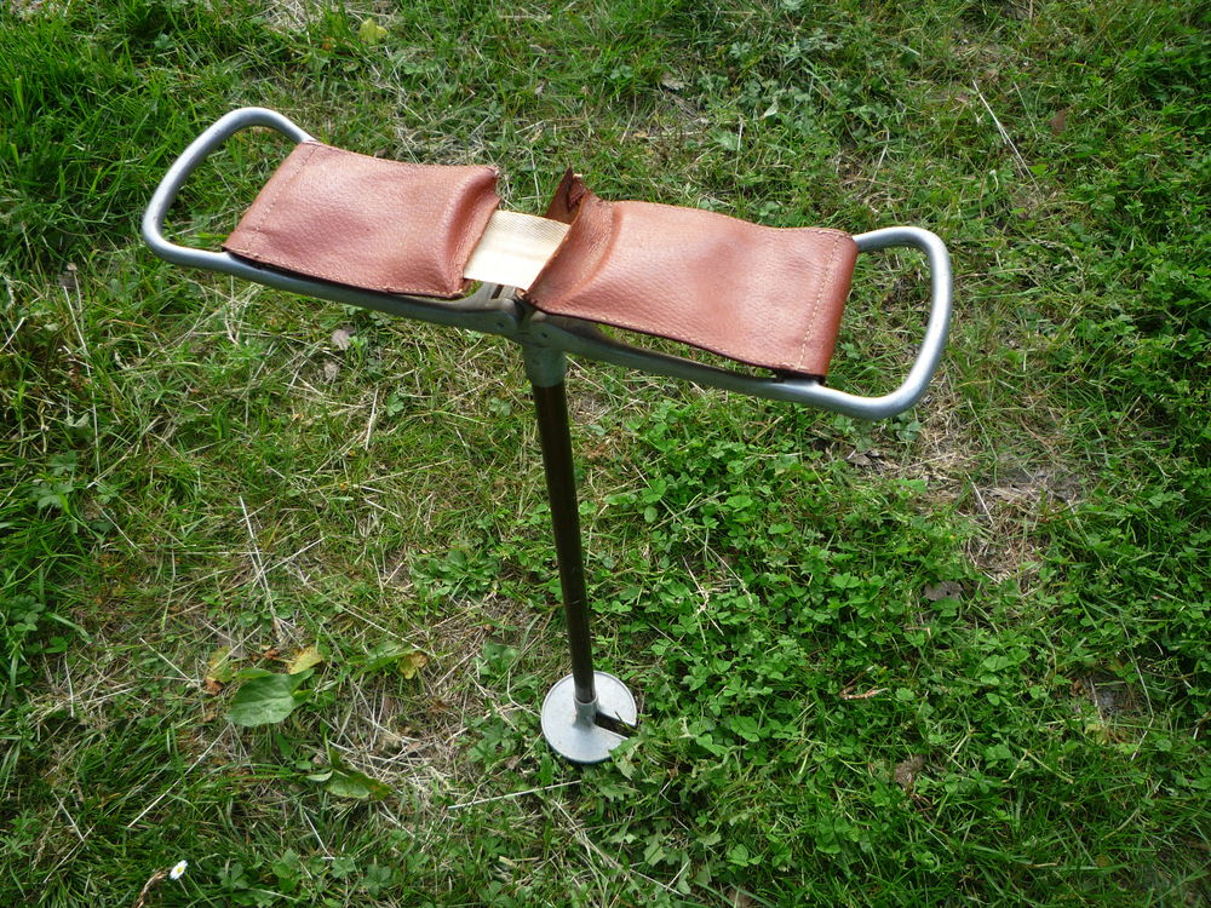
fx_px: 1050
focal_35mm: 30
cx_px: 606
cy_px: 454
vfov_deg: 46.8
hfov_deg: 60.0
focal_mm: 5.2
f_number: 3.3
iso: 100
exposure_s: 1/100
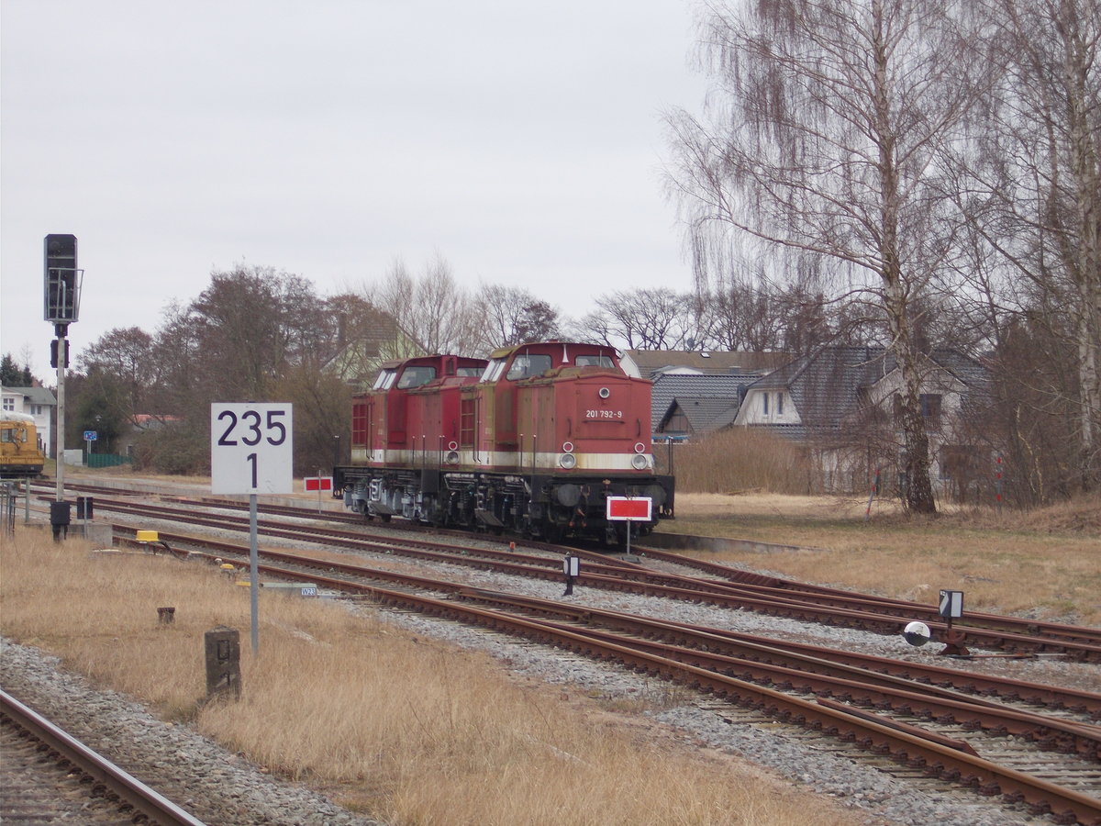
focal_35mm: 130
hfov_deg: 15.2
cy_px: 413
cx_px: 550
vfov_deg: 11.4
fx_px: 4135
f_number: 6.5
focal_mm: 23
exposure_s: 1/100
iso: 80
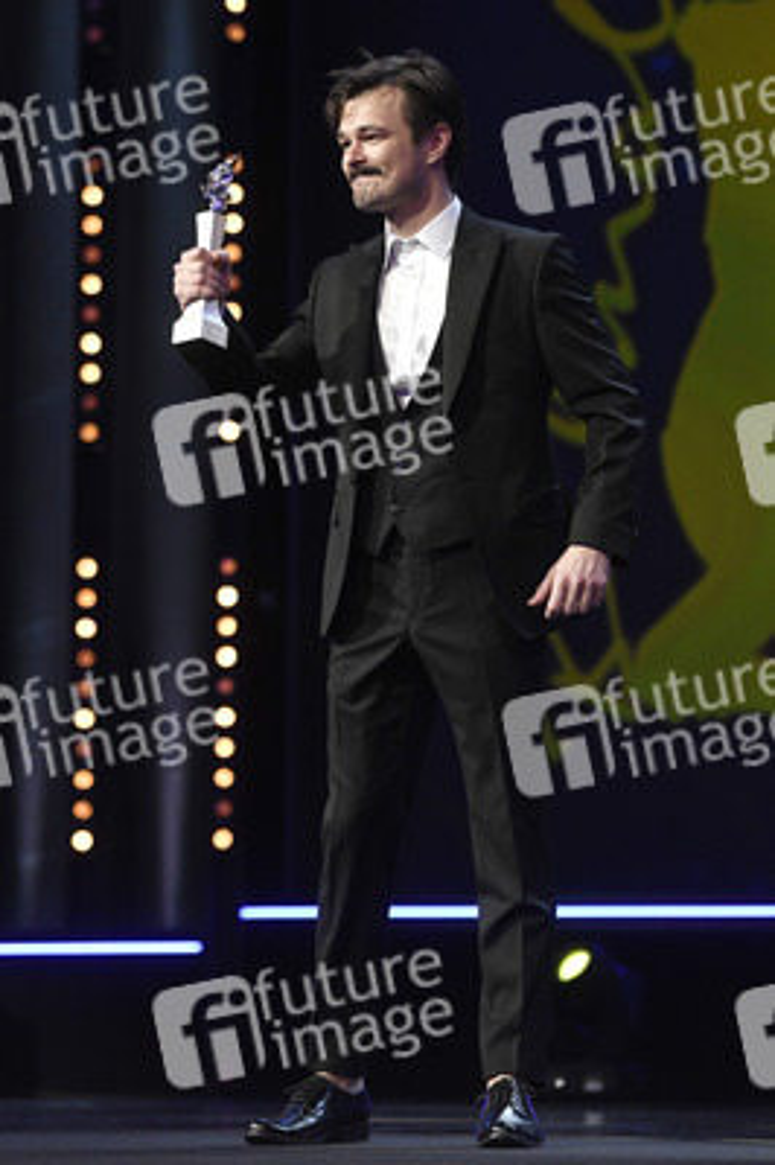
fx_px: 4043
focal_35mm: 125
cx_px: 388
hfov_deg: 10.9
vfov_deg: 16.4
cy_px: 582
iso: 3200
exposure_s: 1/320
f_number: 4
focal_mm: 125
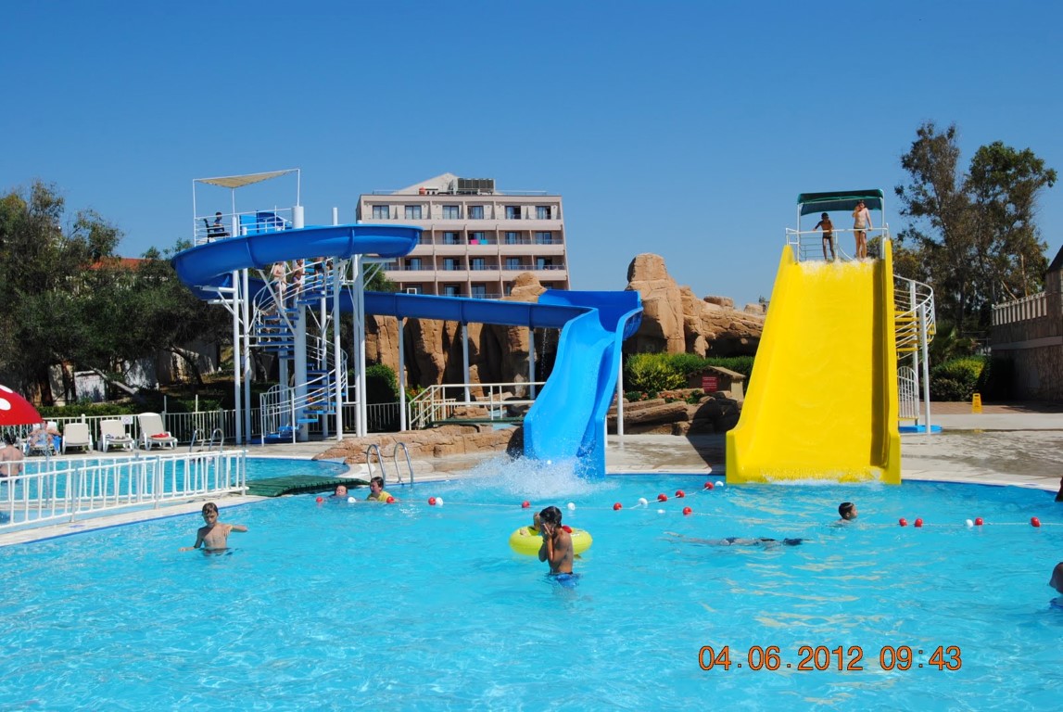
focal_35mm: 36
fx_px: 1064
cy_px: 356
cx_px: 532
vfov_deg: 37.0
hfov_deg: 53.1
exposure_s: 1/320
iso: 100
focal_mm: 24
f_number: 9
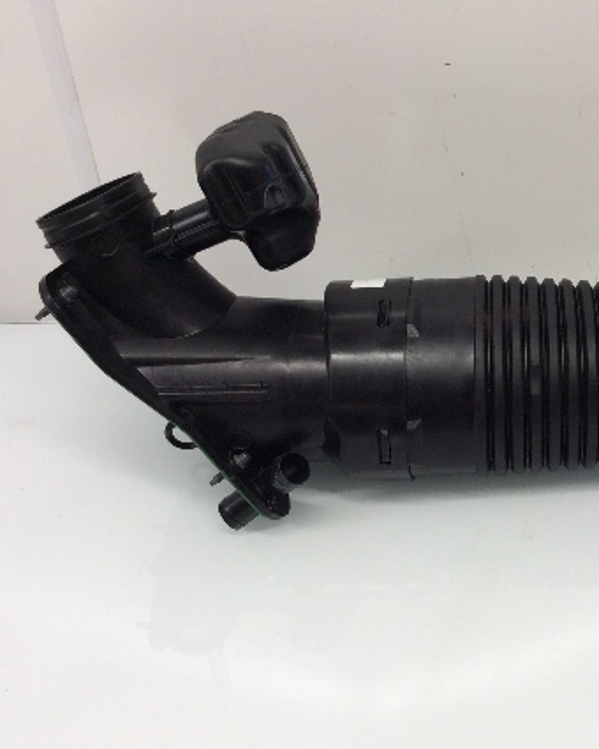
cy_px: 335
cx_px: 477
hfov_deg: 31.3
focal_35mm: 47
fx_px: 1042
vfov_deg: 39.5
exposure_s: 1/60
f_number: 2.4
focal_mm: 3.3
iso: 40
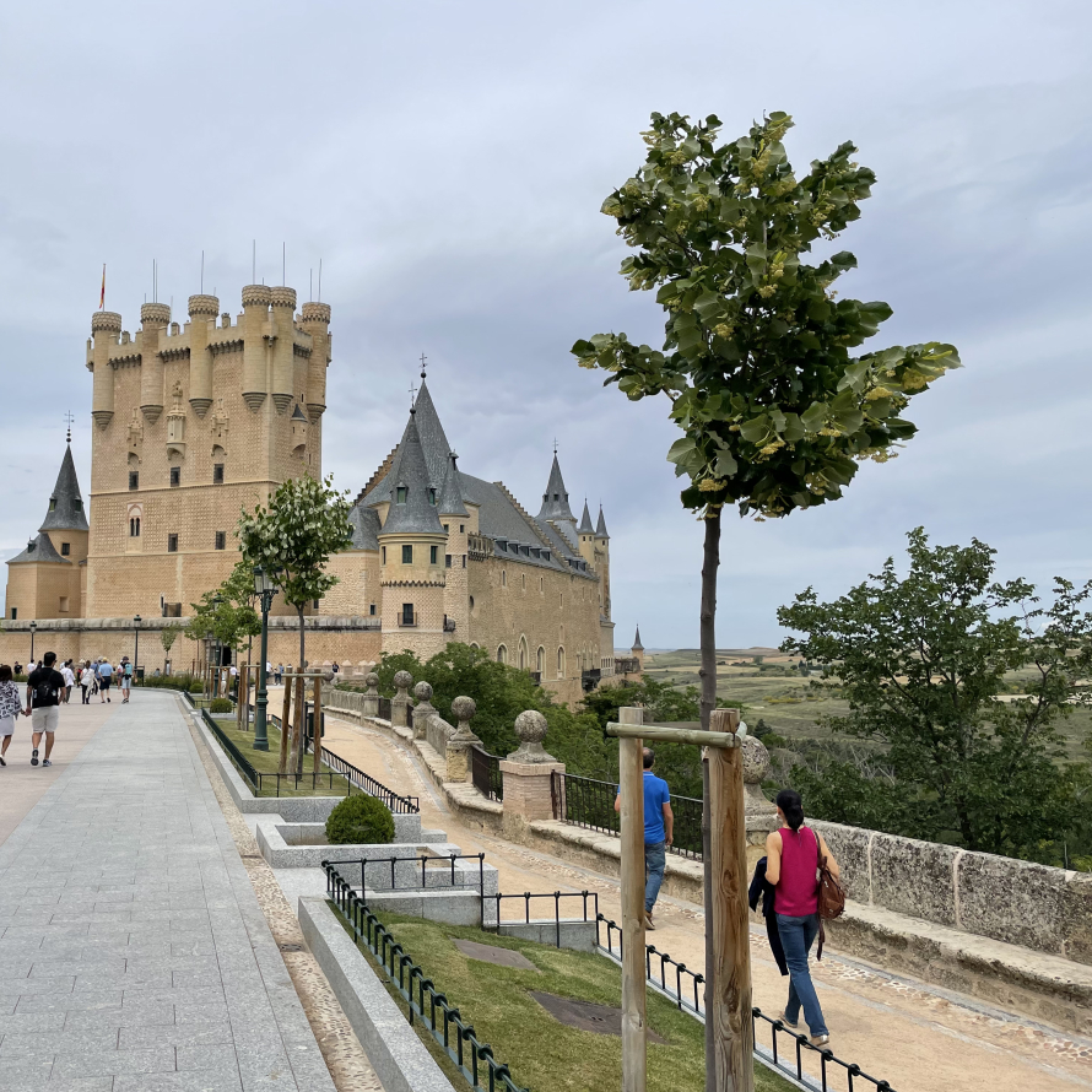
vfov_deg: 52.5
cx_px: 371
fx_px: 1106
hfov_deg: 51.6
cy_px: 550
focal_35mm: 31
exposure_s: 1/6494
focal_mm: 4.2
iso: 32
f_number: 1.6
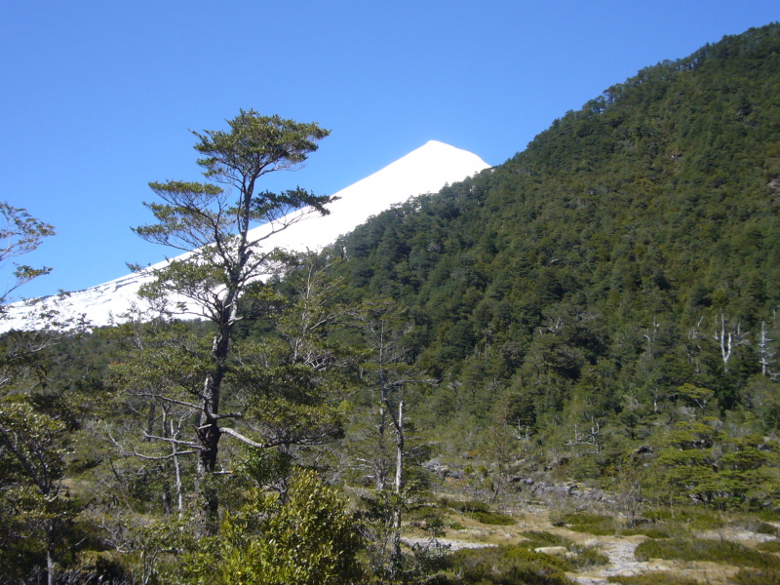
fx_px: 991
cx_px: 390
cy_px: 292
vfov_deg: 32.9
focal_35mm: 44
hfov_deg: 42.9
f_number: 6.3
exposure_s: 1/250
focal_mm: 5.2
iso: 80
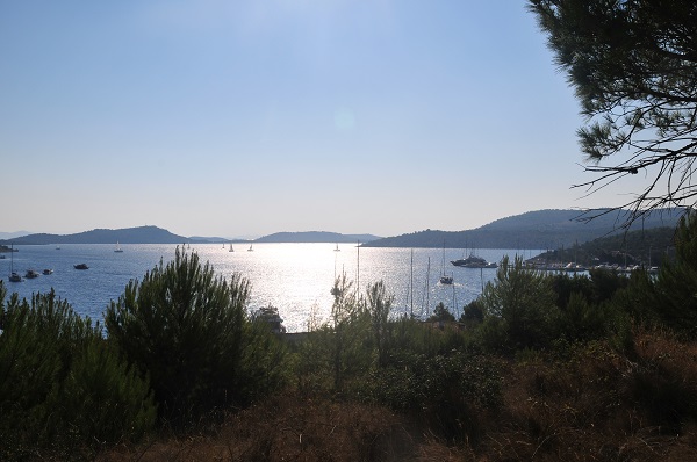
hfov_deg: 57.3
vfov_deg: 39.8
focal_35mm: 33
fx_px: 638
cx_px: 348
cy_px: 231
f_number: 11
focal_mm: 22
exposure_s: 1/1250
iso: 200
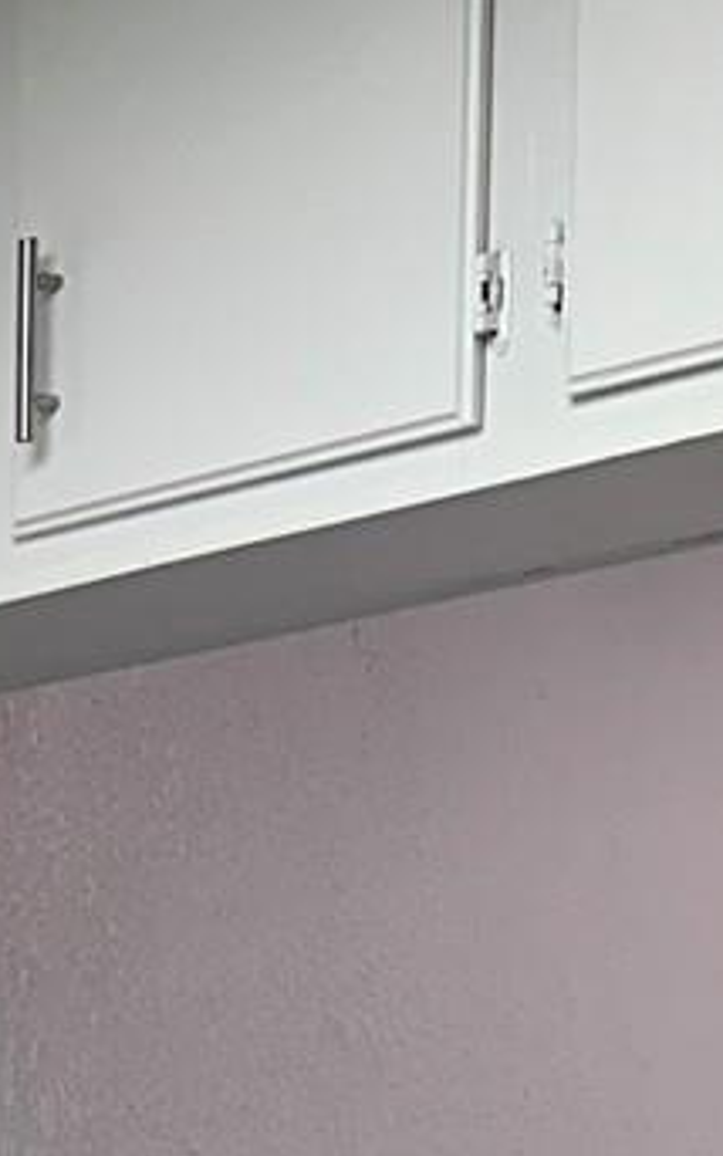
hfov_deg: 8.9
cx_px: -1503
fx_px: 3749
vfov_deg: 15.9
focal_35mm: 119
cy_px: 1781
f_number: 1.78
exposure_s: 1/120
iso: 64
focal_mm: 6.86
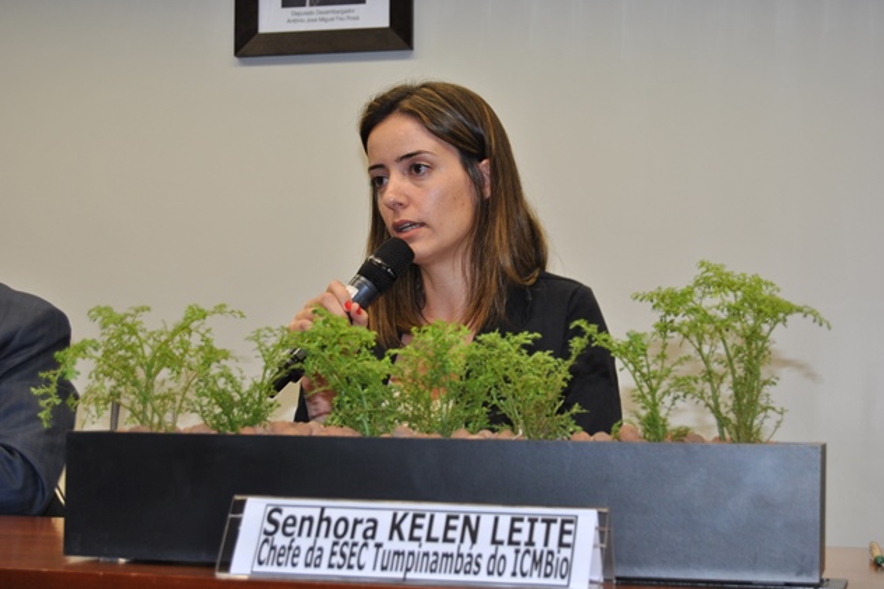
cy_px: 292
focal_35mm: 76
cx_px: 442
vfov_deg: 17.9
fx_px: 1866
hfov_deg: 26.7
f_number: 5.6
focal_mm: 50
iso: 200
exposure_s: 1/60
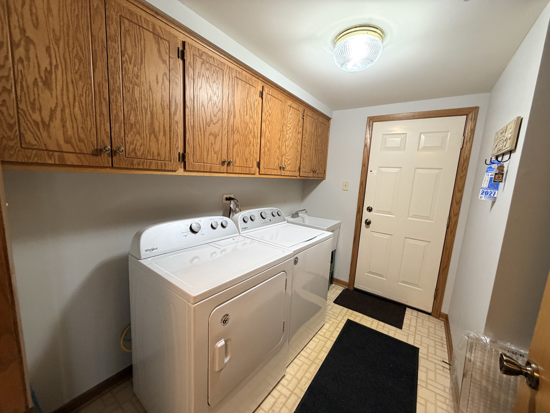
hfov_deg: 102.1
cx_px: 275
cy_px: 206
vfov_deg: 85.7
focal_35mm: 14
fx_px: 222
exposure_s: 1/60
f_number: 2.2
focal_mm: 2.22
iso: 320
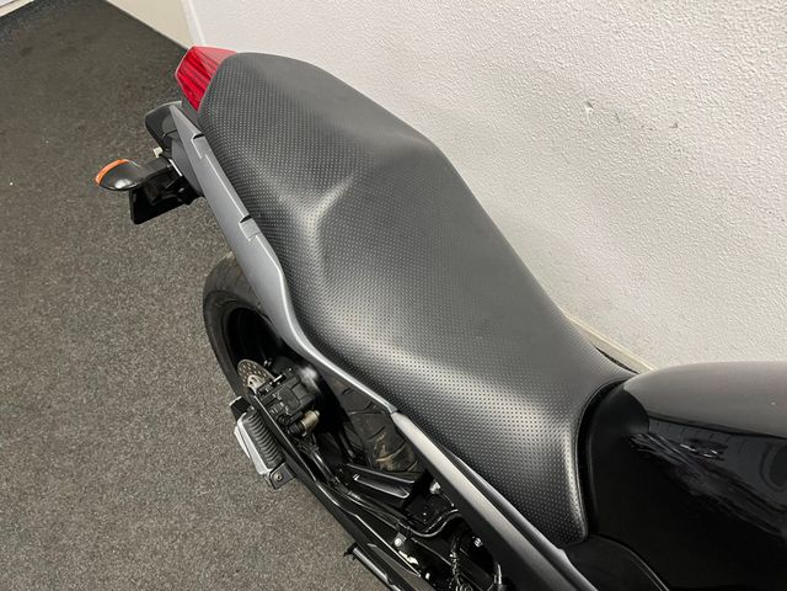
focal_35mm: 26
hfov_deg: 67.3
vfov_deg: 53.1
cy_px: 296
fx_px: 591
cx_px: 394
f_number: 1.6
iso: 160
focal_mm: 5.1
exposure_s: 1/50
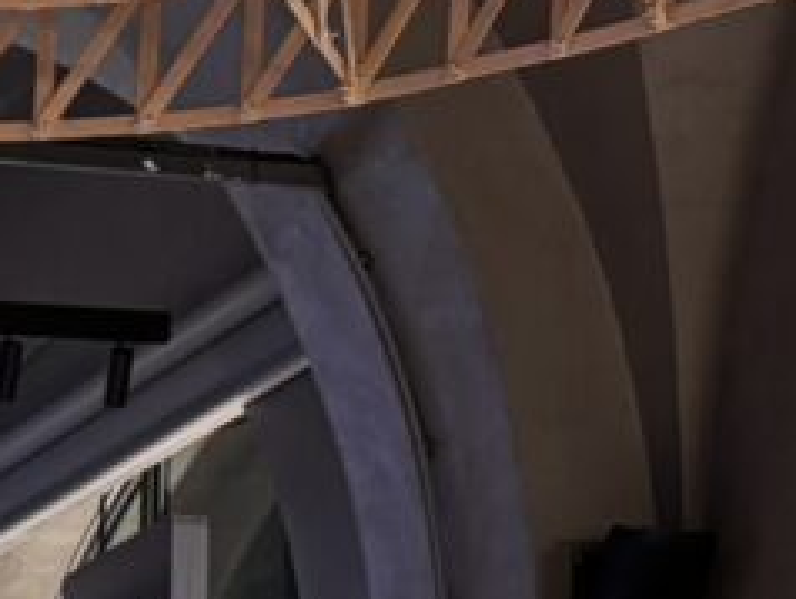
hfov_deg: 12.6
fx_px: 3338
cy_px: 1573
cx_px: -562
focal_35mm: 145
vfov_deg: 9.0
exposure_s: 1/59
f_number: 1.78
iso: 250
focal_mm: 6.76
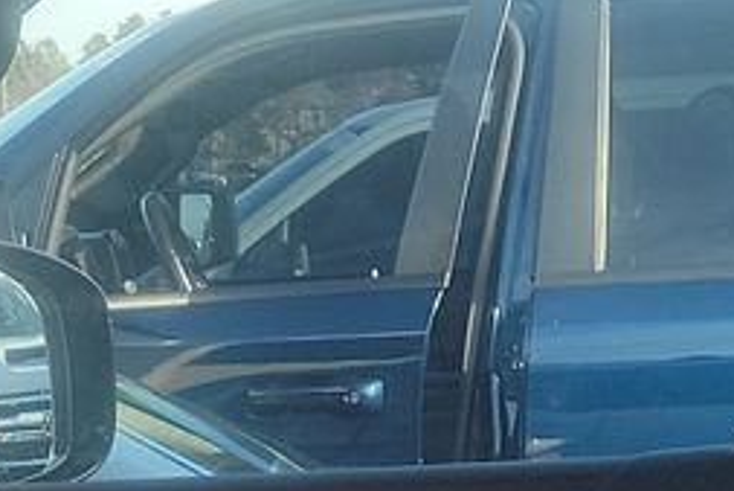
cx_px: 55
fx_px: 3223
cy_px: 1133
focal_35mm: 158
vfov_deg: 8.1
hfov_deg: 12.9
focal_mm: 6.7
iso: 50
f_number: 1.8
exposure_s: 1/189
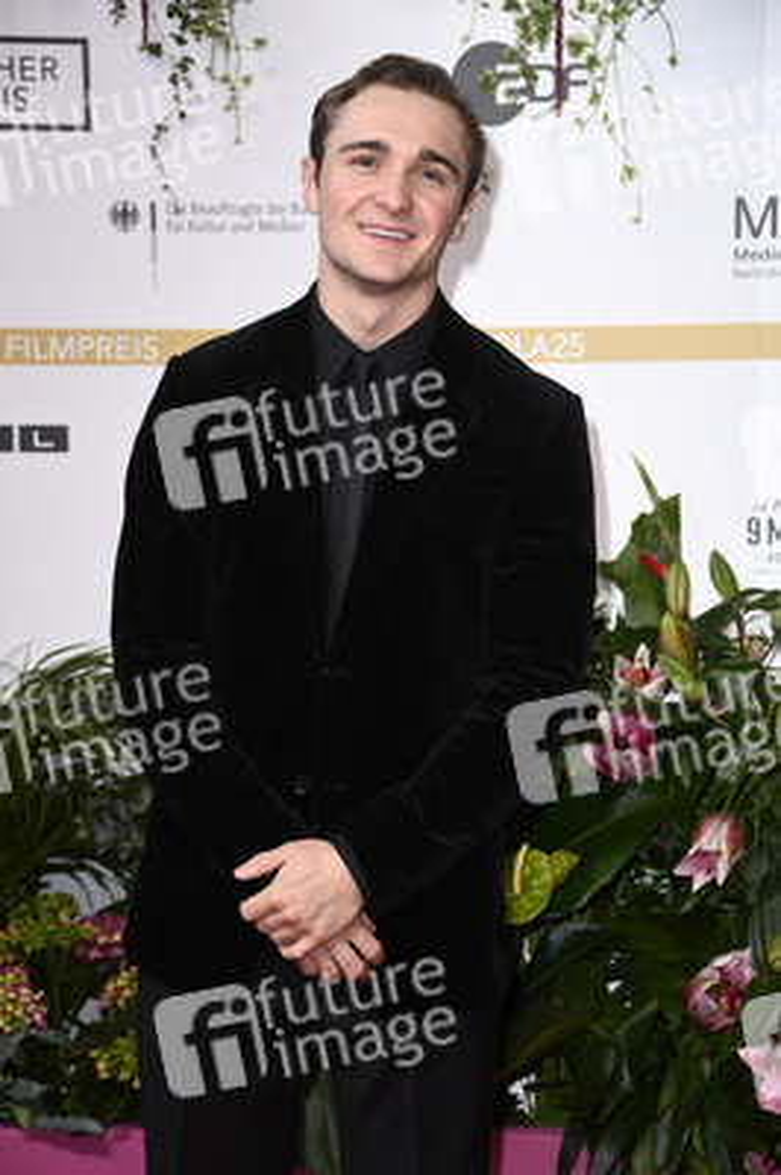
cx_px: 390
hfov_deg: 13.0
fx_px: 3423
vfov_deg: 19.5
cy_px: 588
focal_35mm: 105
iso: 500
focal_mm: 105
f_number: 5.6
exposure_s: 1/250
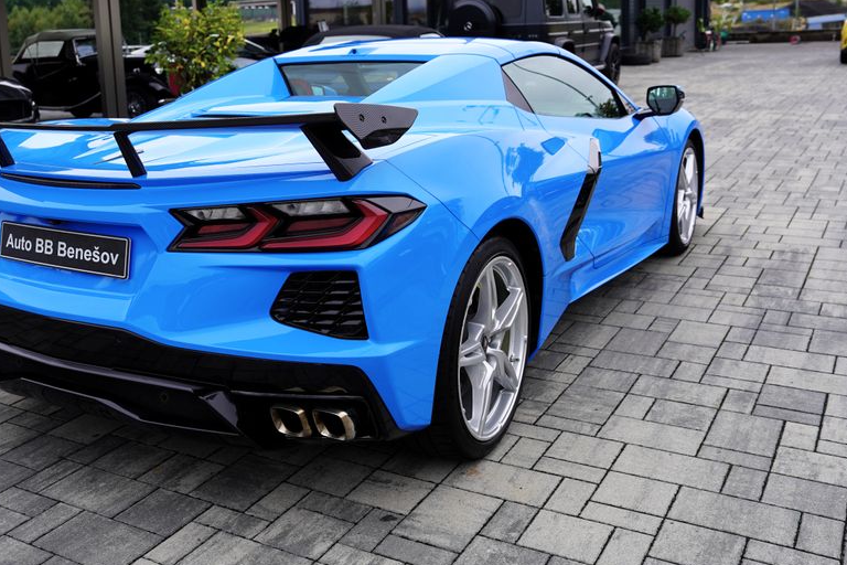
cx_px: 308
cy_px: 197
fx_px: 941
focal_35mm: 40
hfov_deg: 47.9
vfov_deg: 33.2
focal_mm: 30
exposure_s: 1/60
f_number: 4.5
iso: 100
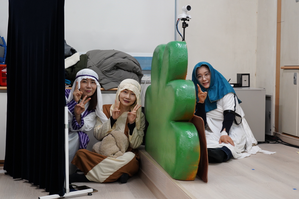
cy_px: 100
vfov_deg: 22.6
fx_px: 498
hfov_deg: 33.4
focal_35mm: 60
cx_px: 150
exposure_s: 1/80
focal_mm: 60
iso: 2500
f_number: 7.1
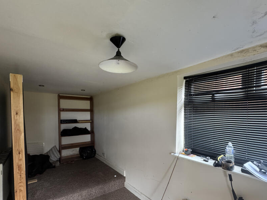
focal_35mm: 18
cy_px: 121
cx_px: 141
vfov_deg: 70.8
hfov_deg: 87.7
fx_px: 139
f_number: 2.2
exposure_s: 1/66
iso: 320
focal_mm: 2.22
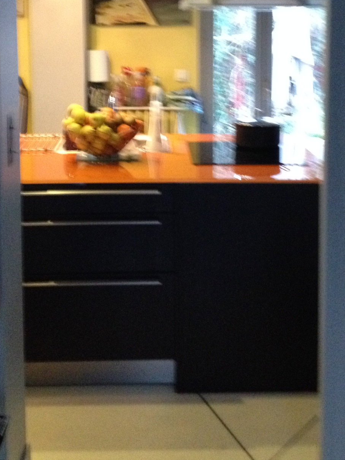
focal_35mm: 59
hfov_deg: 24.8
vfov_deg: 31.8
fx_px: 784
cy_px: 88
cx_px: 176
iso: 640
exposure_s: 1/15
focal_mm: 4.28
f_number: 2.4
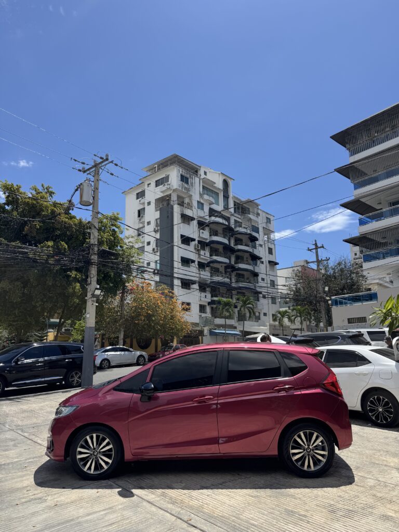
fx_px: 369
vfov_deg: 71.6
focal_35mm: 24
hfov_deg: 56.8
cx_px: 200
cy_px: 266
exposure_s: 1/5348
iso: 80
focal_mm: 6.76
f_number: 1.78
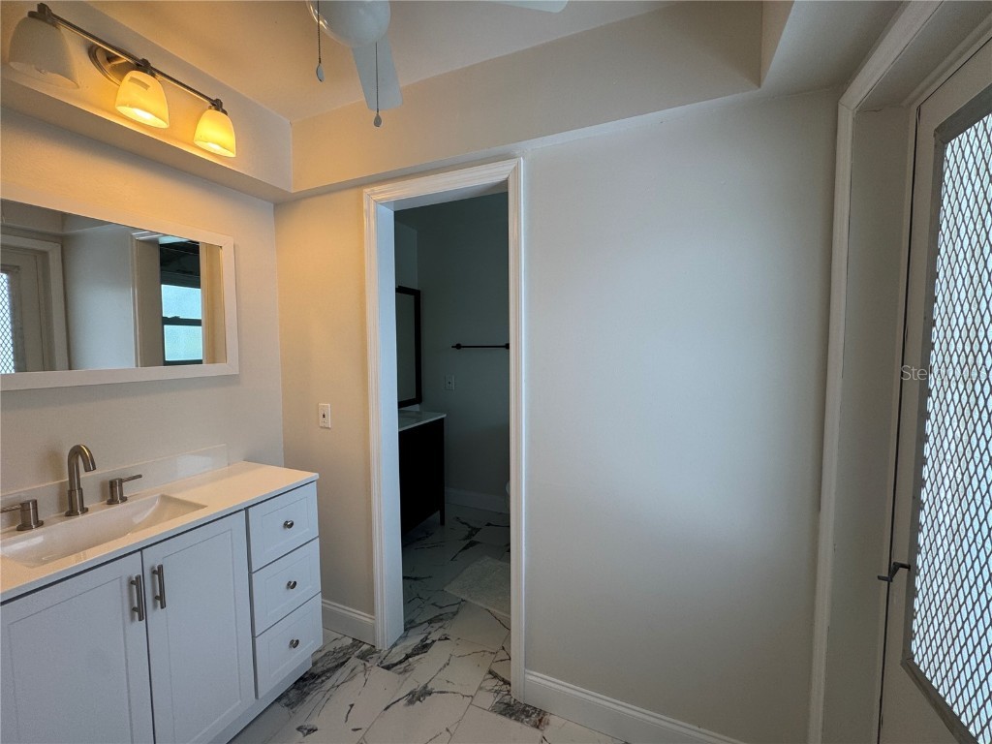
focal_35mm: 14
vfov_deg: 85.7
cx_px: 496
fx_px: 401
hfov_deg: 102.1
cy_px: 372
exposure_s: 1/120
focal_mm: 2.22
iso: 100
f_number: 2.2
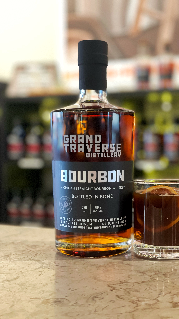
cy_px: 160
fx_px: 481
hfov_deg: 21.0
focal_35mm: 57
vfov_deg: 36.6
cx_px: 119
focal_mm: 6
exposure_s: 1/24
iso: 400
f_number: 2
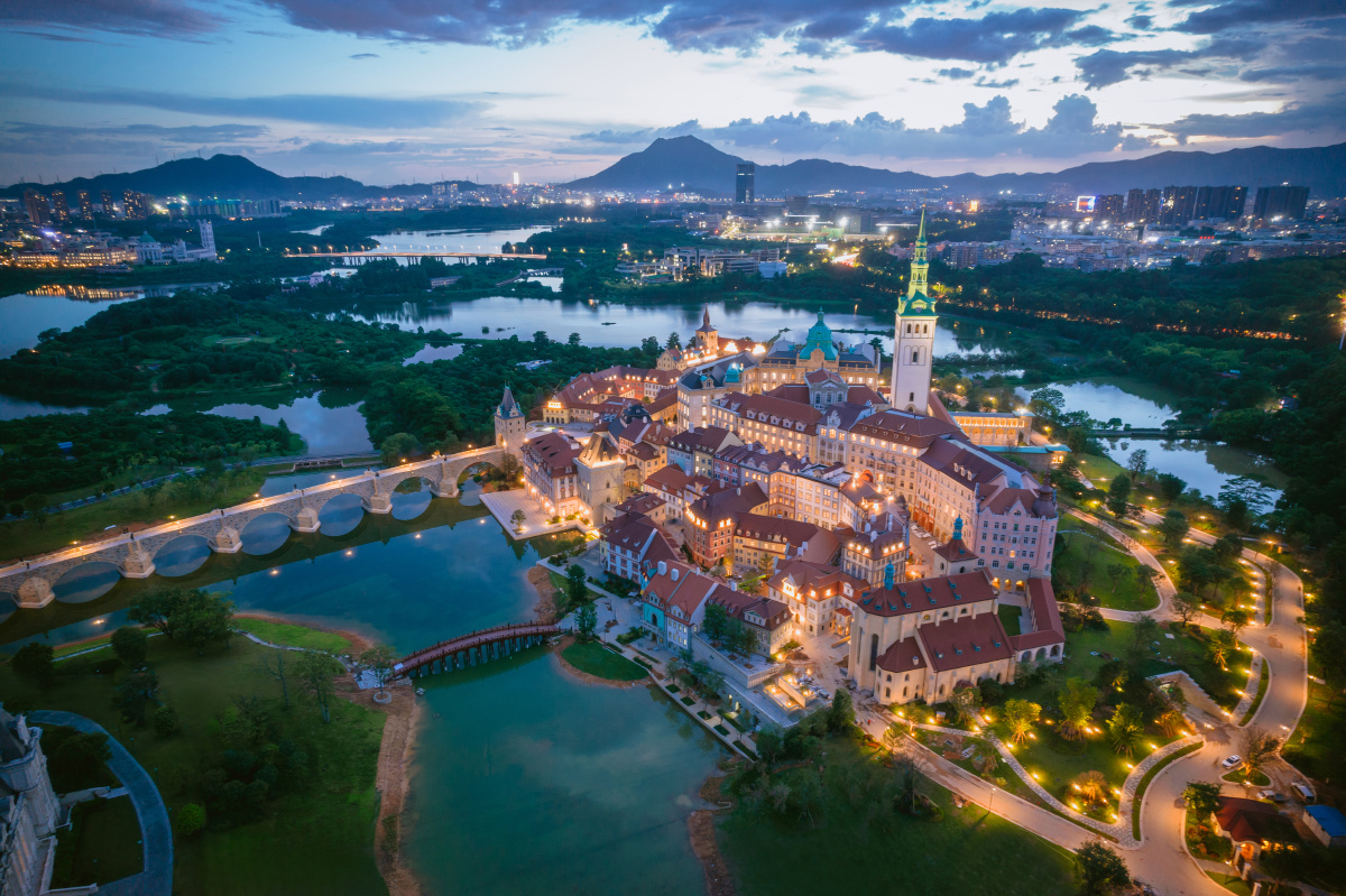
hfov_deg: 78.6
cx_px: 673
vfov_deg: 57.2
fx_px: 822
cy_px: 448
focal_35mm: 22
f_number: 2.8
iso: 100
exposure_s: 1.6
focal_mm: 8.38
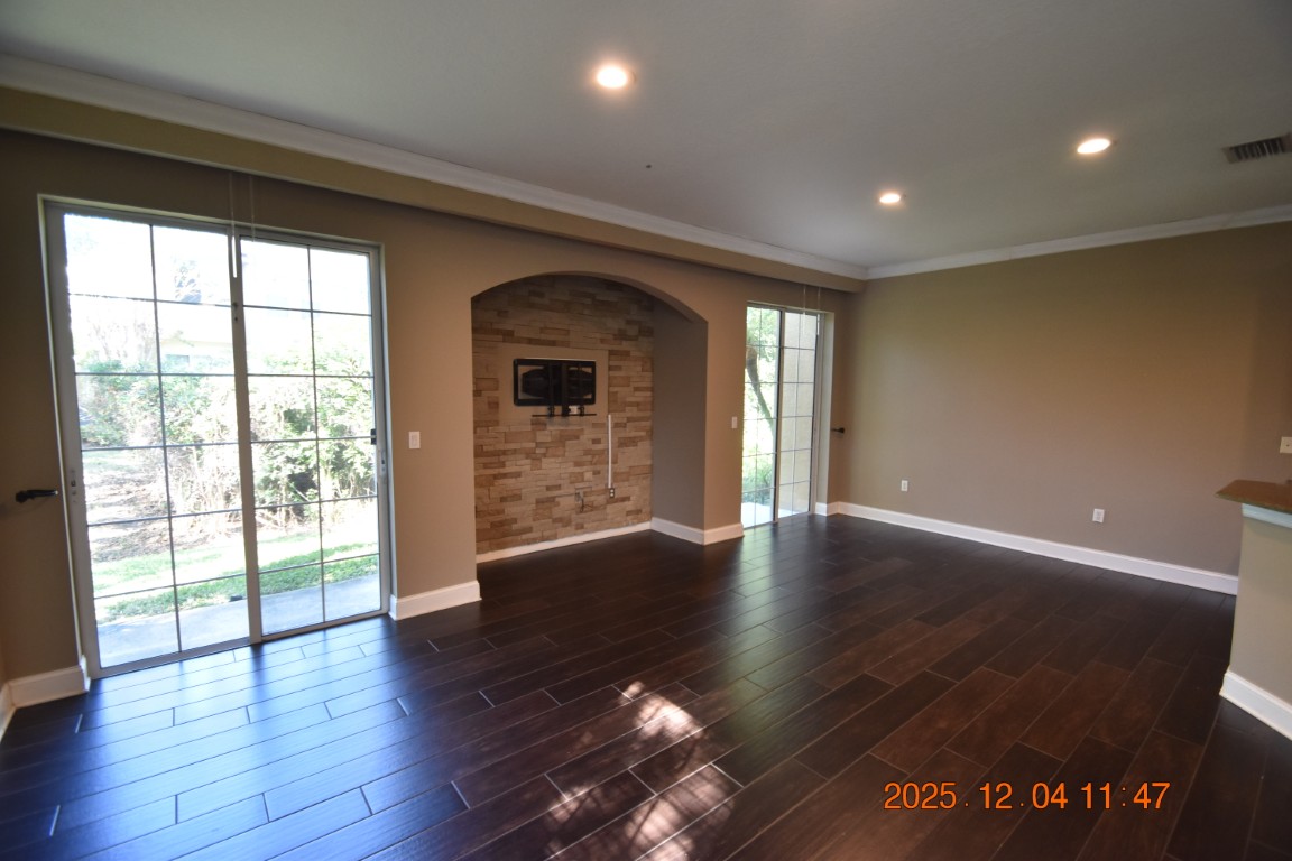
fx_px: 538
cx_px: 646
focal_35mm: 15
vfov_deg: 77.3
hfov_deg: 100.4
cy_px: 430
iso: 800
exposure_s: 1/125
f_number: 3.5
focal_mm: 10
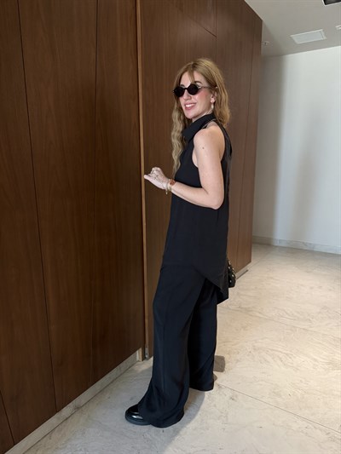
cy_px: 227
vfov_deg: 71.6
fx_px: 315
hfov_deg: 56.8
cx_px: 170
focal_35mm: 24
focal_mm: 6.76
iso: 320
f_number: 1.78
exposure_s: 1/50
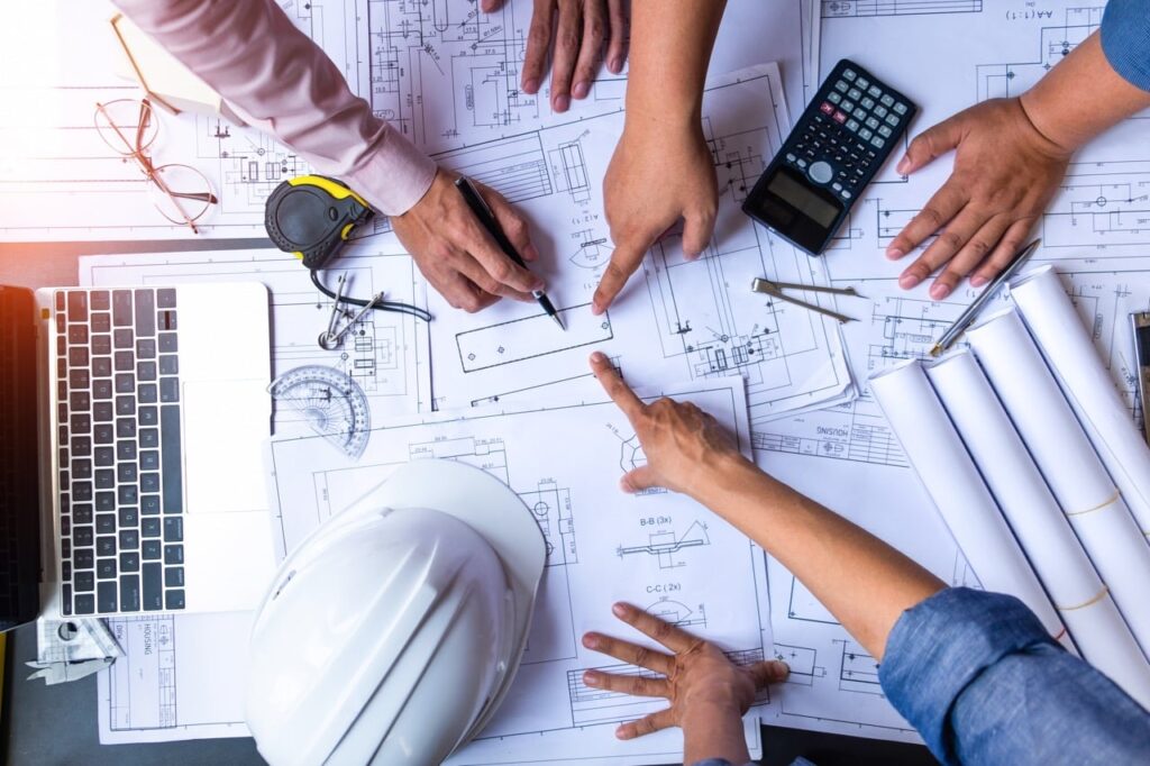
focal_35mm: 28
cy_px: 383
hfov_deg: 65.5
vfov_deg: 46.4
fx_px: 894
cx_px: 575
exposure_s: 1/400
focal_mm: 18.8
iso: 200
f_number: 2.8
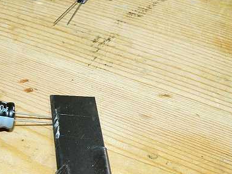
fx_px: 402
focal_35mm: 60
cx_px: 65
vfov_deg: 24.3
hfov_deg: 31.7
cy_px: 121
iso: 400
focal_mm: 6
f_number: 4
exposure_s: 1/100
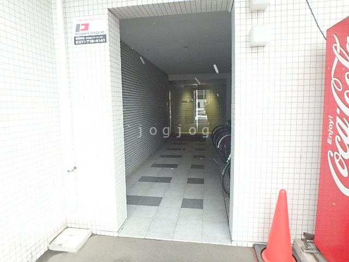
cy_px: 131
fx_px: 212
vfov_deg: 63.4
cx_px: 174
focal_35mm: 21
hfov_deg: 79.0
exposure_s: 1/250
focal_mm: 3.7
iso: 640
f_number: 3.5
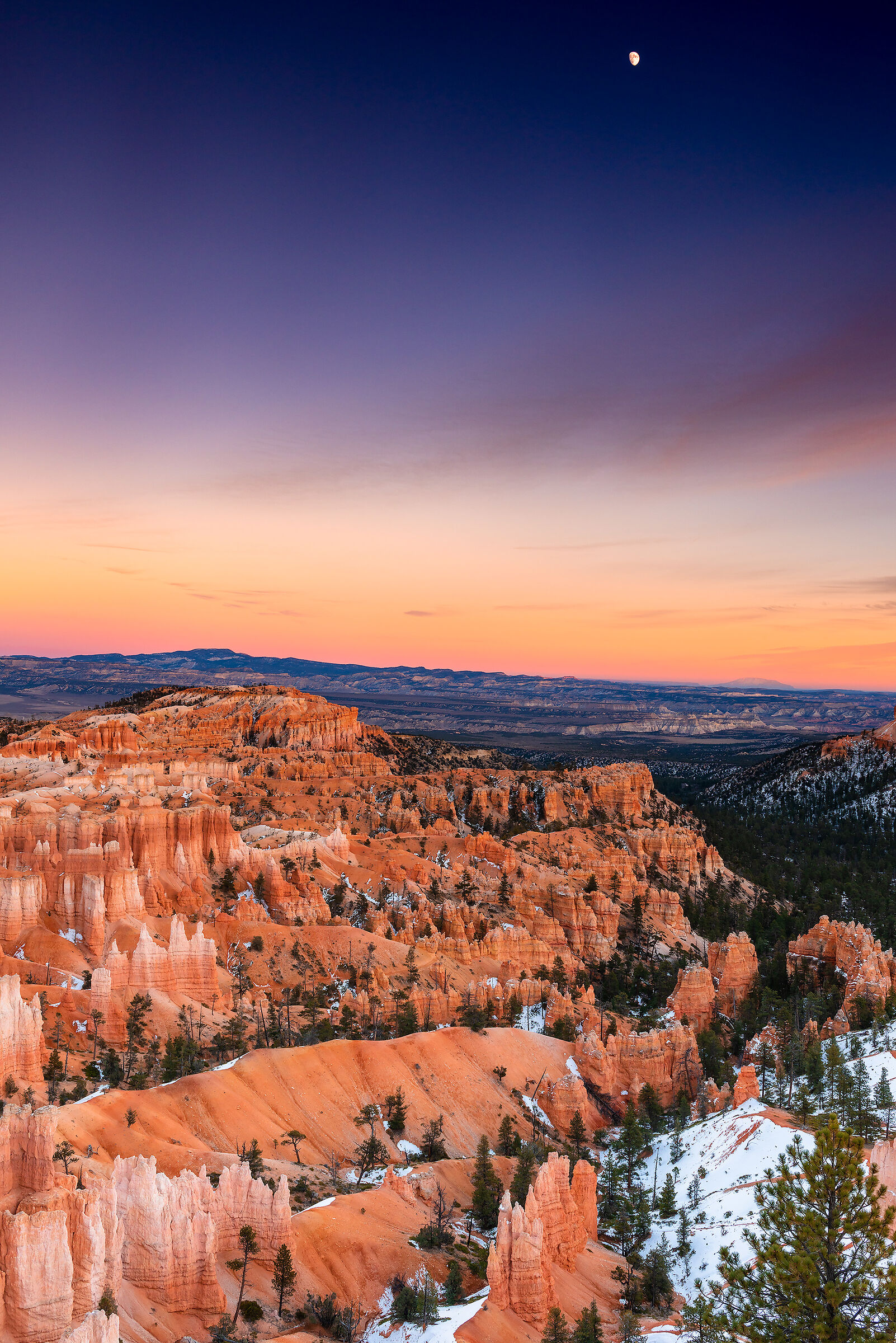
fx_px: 1156
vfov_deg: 60.3
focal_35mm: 31
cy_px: 672
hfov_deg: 42.4
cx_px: 448
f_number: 13
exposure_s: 1/3
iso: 64
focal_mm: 31
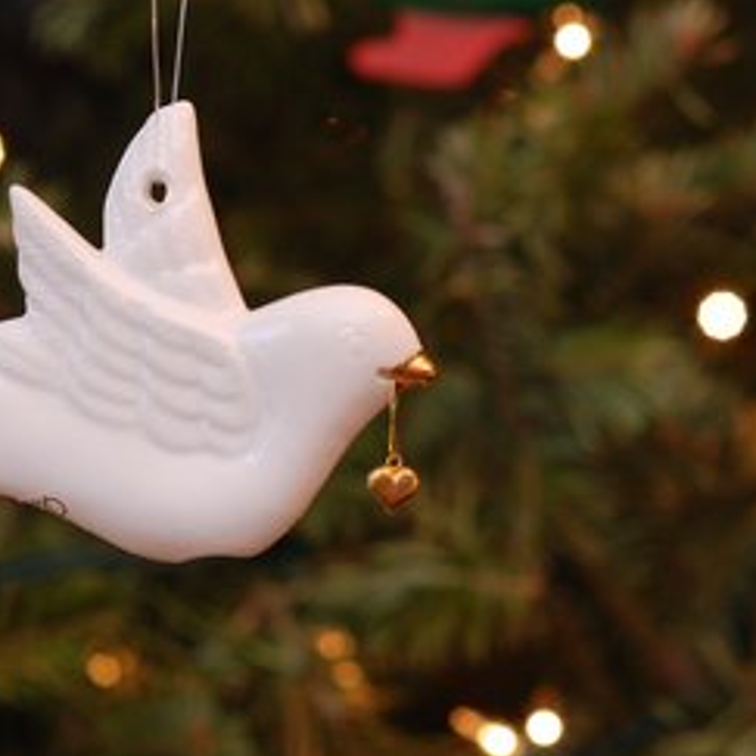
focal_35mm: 225
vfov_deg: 7.8
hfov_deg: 7.8
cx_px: 409
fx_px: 5557
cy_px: 442
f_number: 5
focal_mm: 85
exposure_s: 1/60
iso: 400
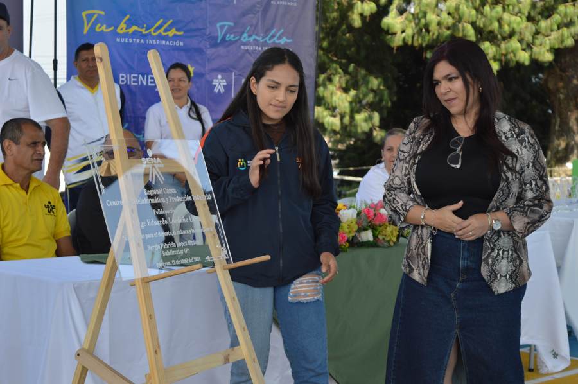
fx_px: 1323
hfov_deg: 24.6
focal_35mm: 82
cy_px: 192
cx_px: 289
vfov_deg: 16.5
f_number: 5.6
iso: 100
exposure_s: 1/160
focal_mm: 55
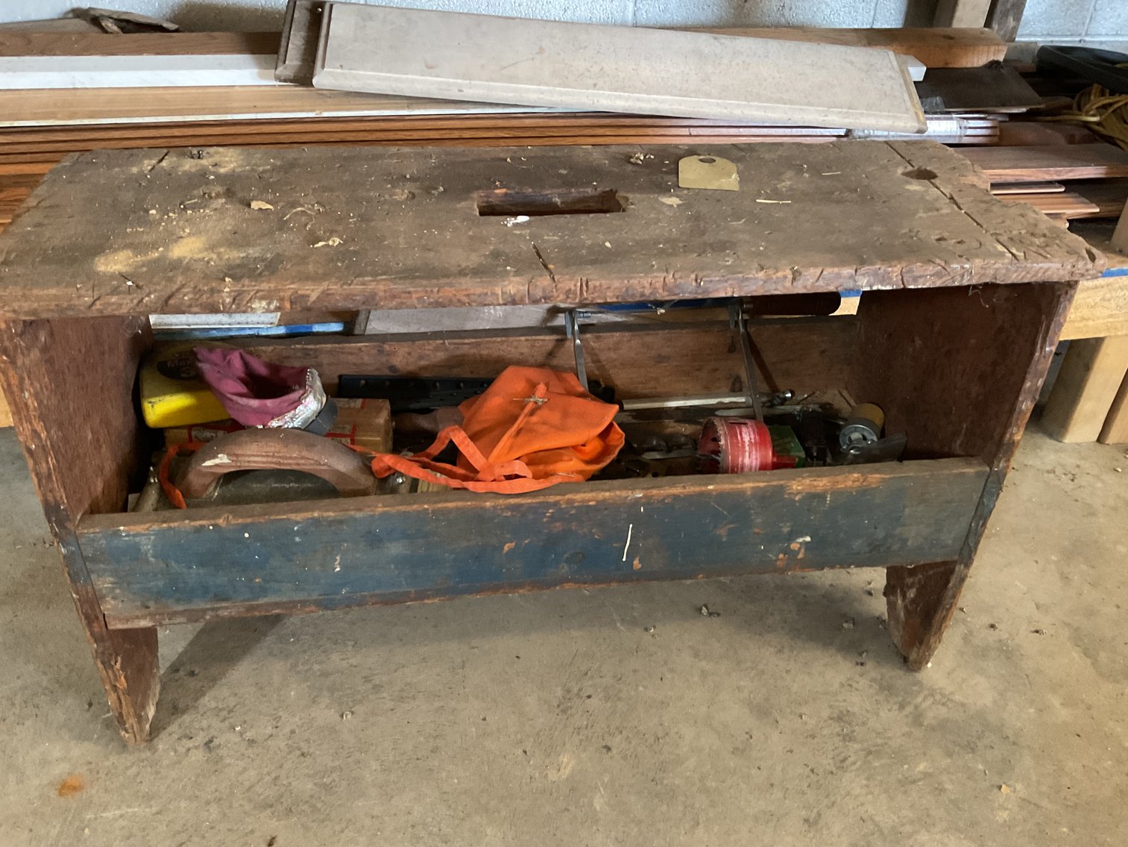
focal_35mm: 29
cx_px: 564
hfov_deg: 61.7
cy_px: 424
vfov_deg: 48.2
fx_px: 945
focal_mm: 3
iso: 320
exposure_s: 1/25
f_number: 1.8
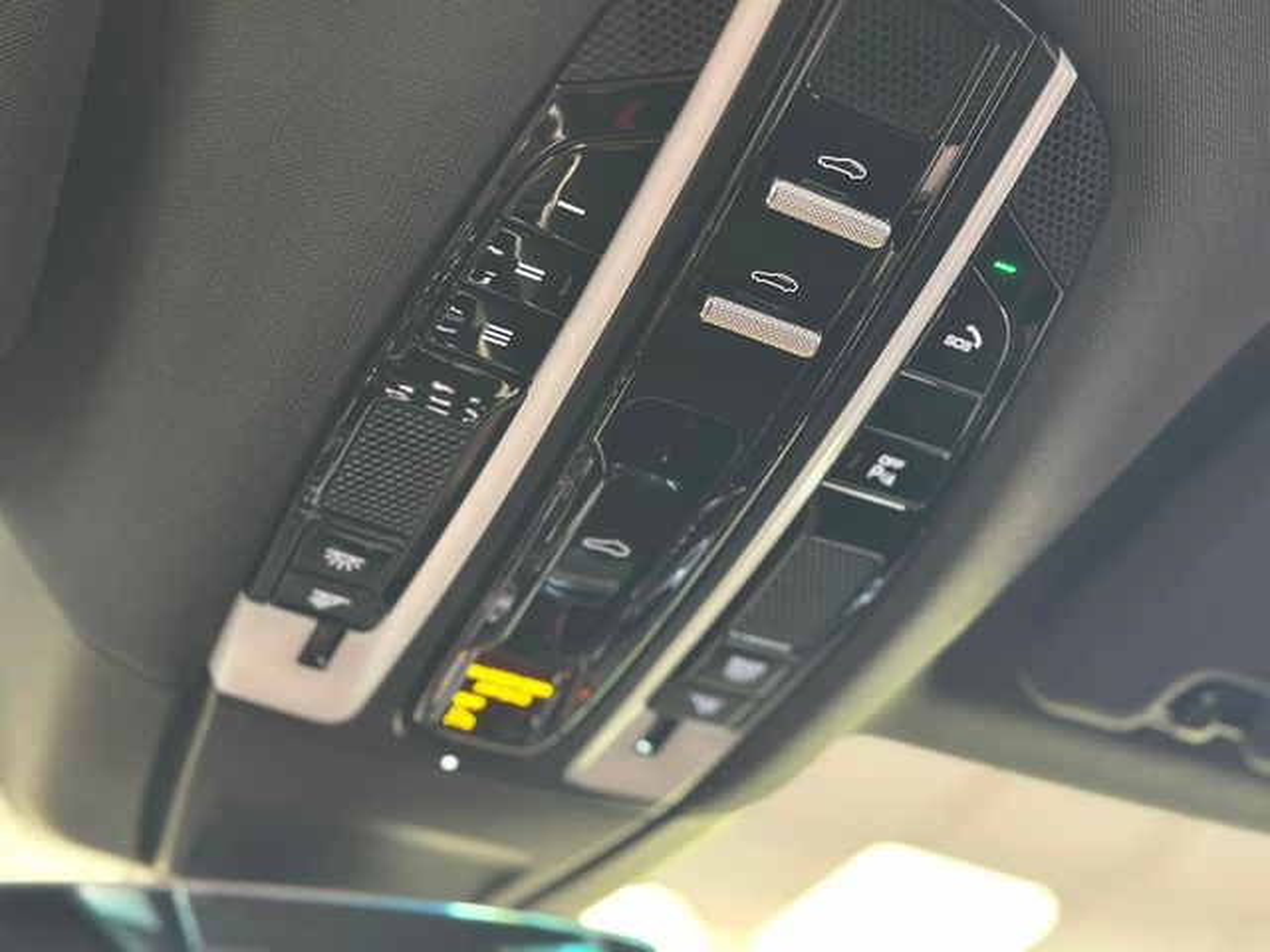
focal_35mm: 48
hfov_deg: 39.7
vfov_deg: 30.3
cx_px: 635
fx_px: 1761
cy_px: 476
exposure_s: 1/40
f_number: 1.78
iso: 500
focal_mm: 6.86
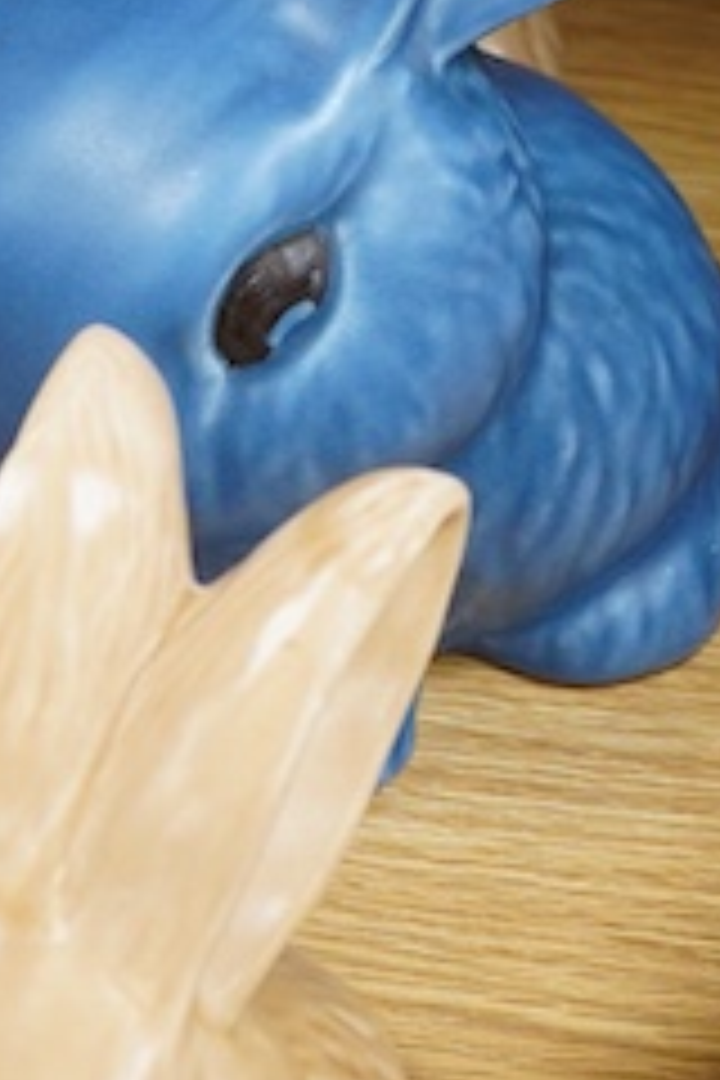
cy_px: -108
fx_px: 5070
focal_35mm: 169
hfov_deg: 8.1
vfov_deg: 12.0
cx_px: 315
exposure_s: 1/125
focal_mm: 30
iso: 1250
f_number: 6.3
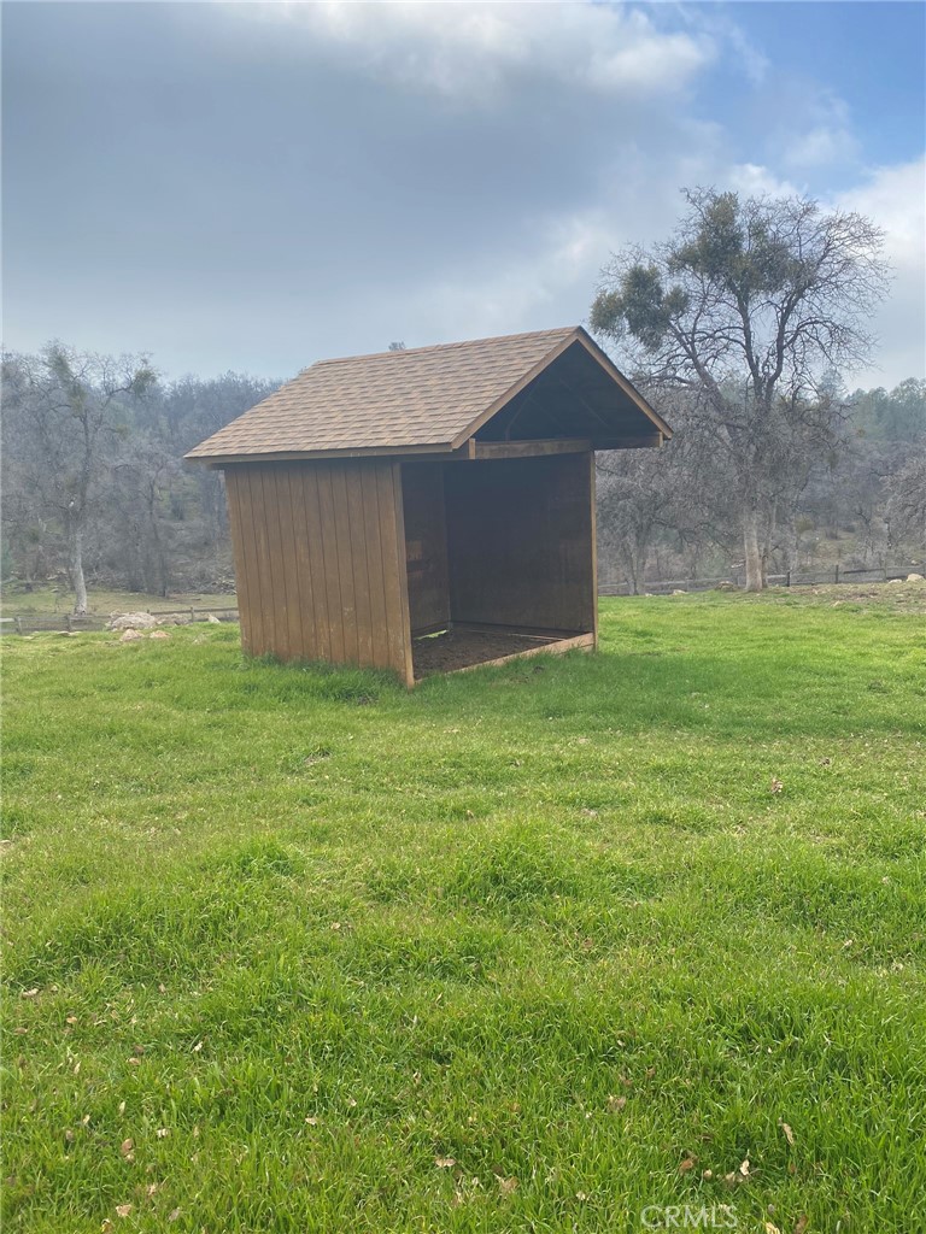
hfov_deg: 53.1
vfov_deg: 67.3
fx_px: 927
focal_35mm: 26
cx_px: 463
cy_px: 617
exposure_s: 1/1316
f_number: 1.8
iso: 32
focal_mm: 4.25
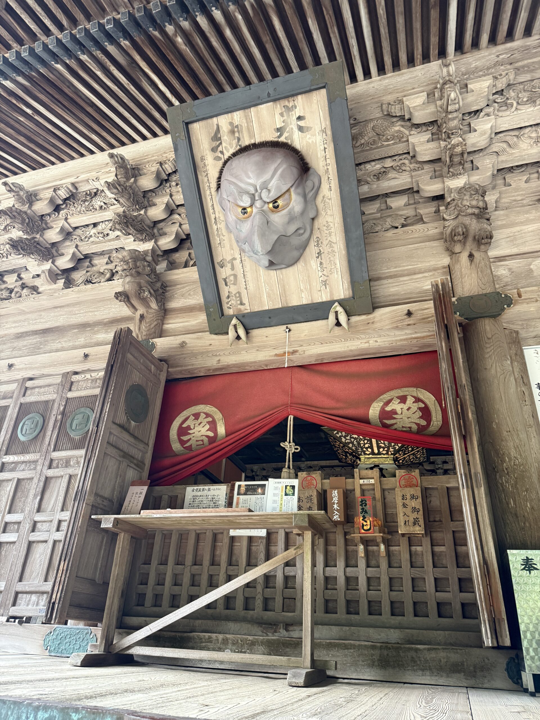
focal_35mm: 24
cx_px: 270
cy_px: 360
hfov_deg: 56.8
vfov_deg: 71.6
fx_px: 499
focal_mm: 6.76
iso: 320
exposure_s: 1/60
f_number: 1.78
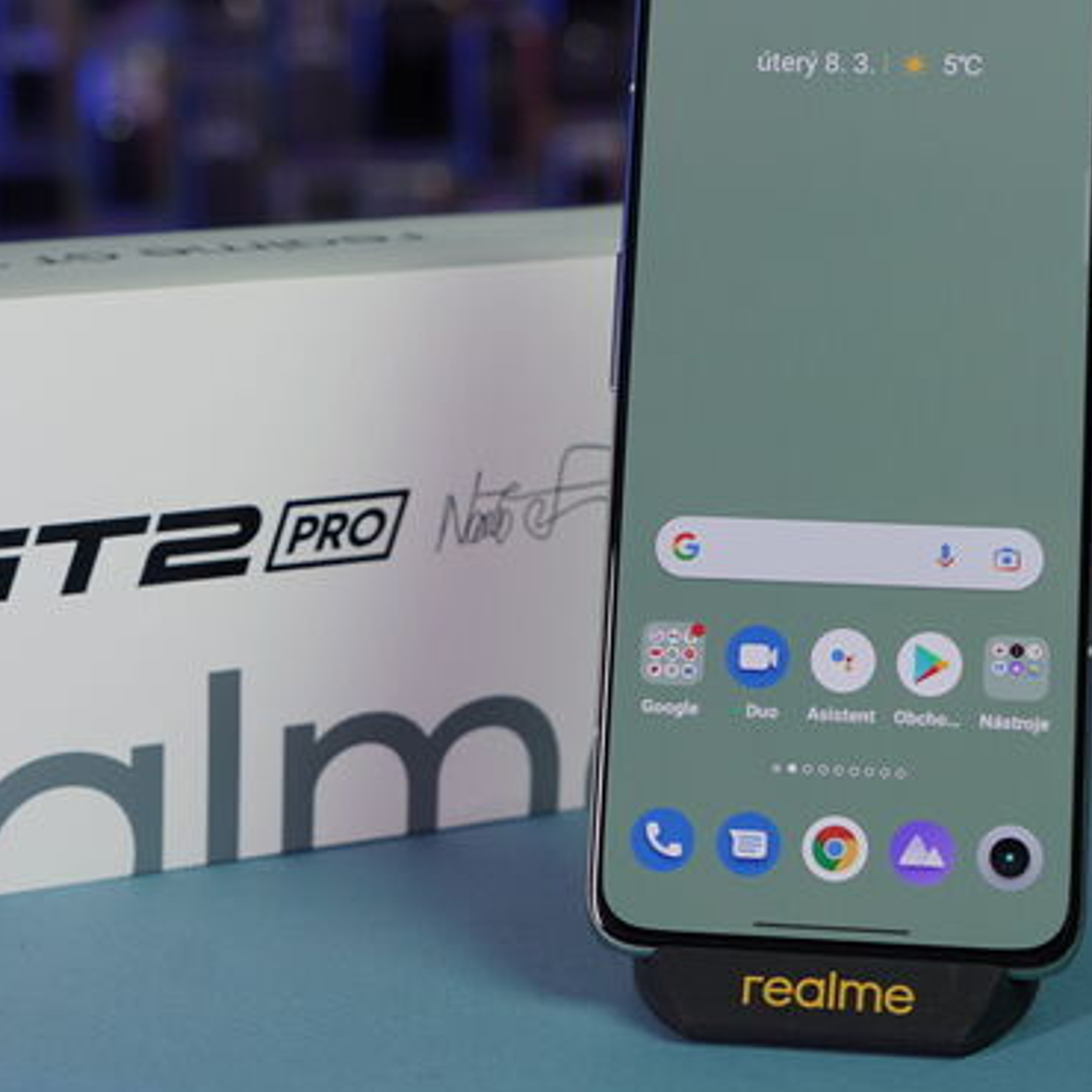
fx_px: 2855
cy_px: 413
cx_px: 394
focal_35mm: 80
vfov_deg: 21.6
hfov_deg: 21.6
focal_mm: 42
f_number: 5
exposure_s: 1/50
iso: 125
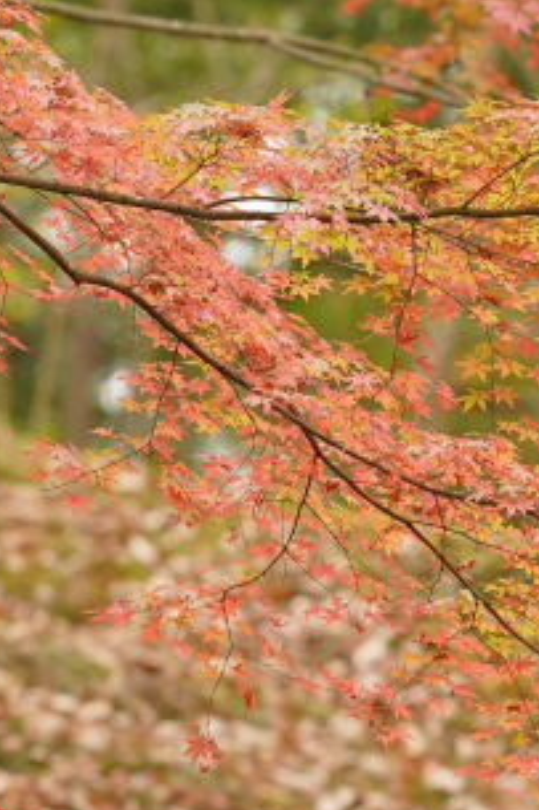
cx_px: 50
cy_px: 783
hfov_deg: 2.6
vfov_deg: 3.9
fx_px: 11960
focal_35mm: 532
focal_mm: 135
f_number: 2.5
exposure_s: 1/250
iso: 400
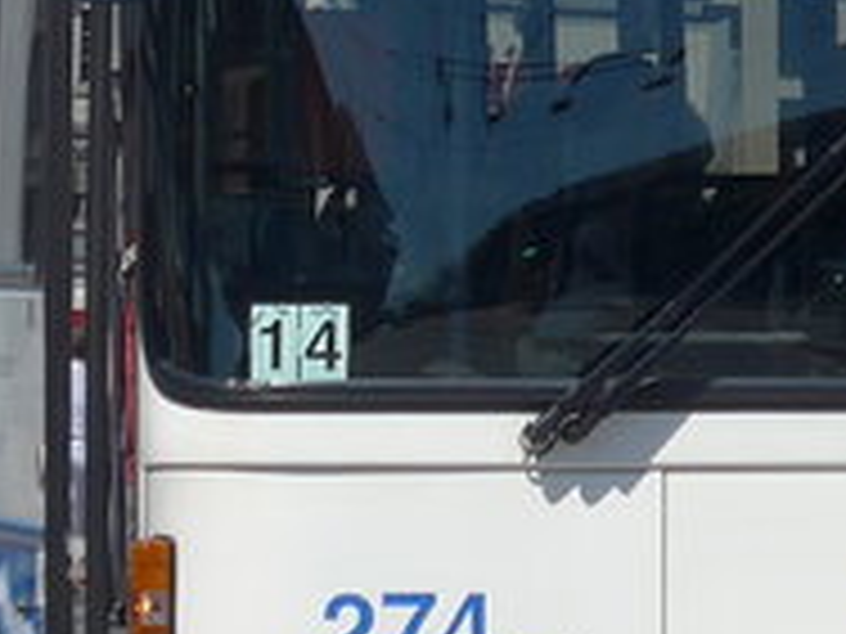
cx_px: 450
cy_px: 58
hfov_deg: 4.4
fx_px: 10949
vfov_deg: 3.3
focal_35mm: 448
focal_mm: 14.2
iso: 80
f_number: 4.1
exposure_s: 1/1000
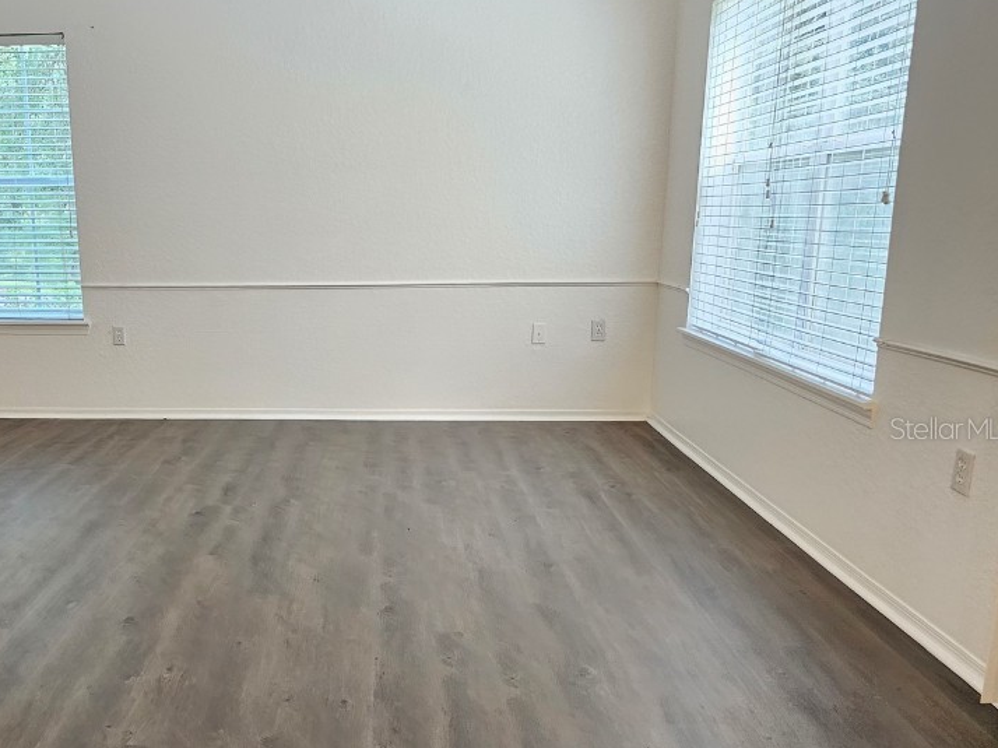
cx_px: 306
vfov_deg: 42.8
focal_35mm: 33
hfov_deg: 53.9
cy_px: 428
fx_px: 951
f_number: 1.7
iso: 1000
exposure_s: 1/120
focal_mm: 6.3
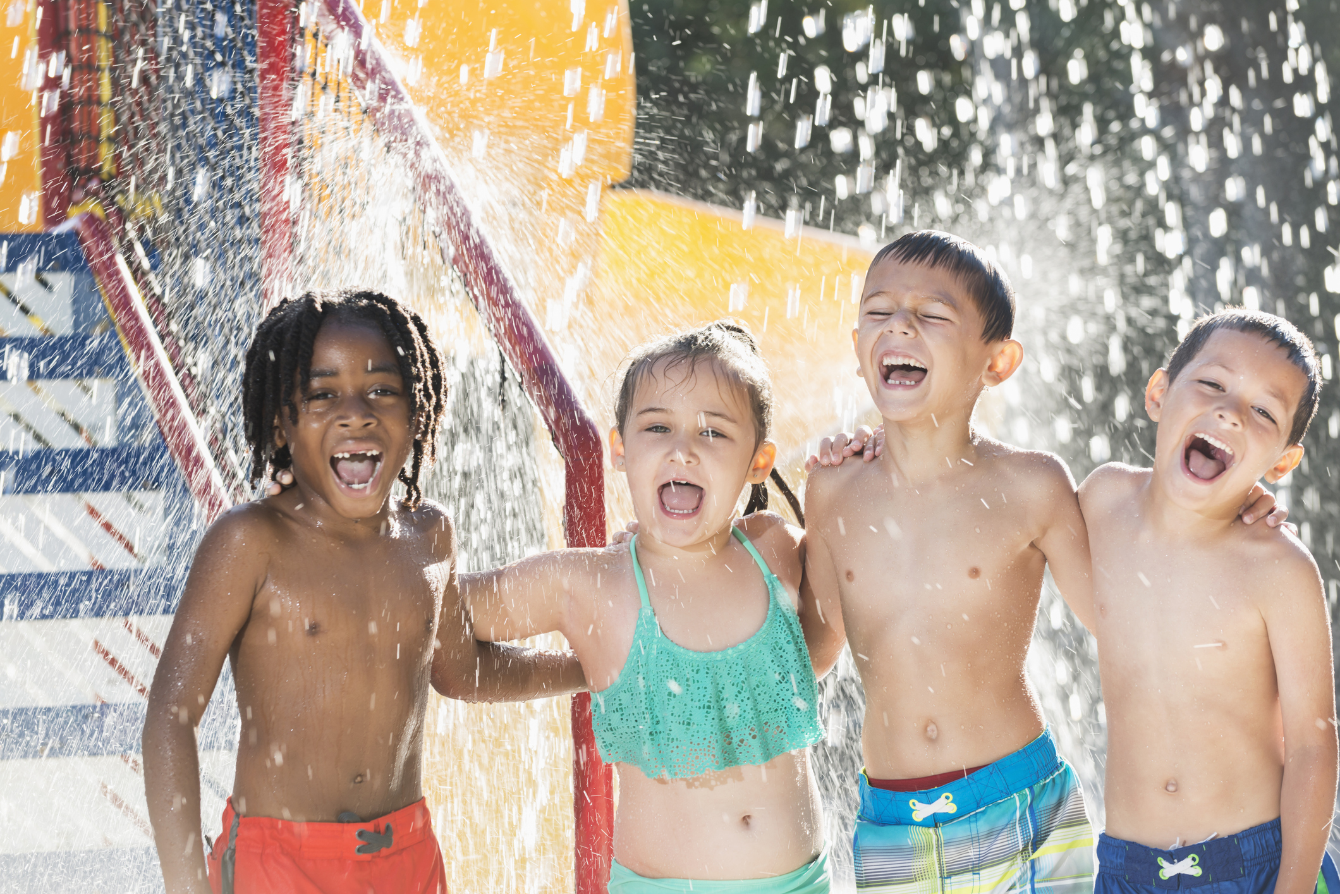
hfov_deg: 14.7
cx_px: 670
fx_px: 5211
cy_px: 447
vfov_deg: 9.8
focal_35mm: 140
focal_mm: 140
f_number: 4.5
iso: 200
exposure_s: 1/200
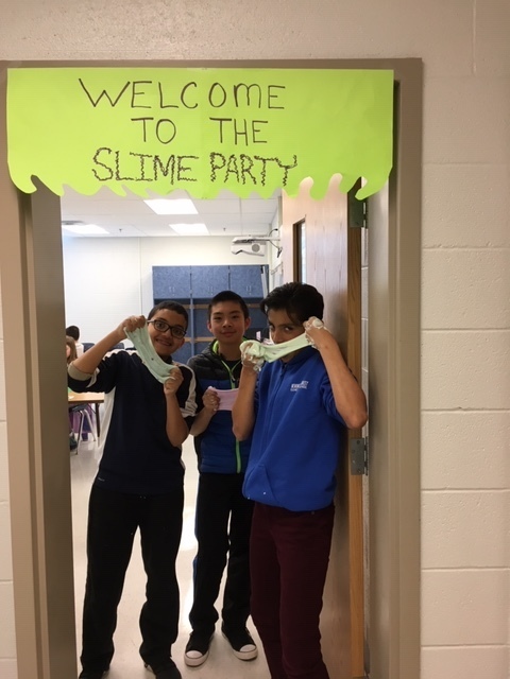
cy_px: 340
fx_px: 570
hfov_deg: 48.2
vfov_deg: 61.7
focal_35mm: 29
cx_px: 255
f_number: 2.2
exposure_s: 1/30
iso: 64
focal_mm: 4.15
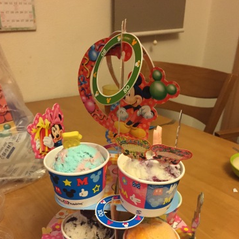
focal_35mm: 35
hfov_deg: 47.2
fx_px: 273
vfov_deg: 46.4
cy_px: 161
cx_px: 119
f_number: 2.2
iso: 250
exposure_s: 1/30
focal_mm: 4.15
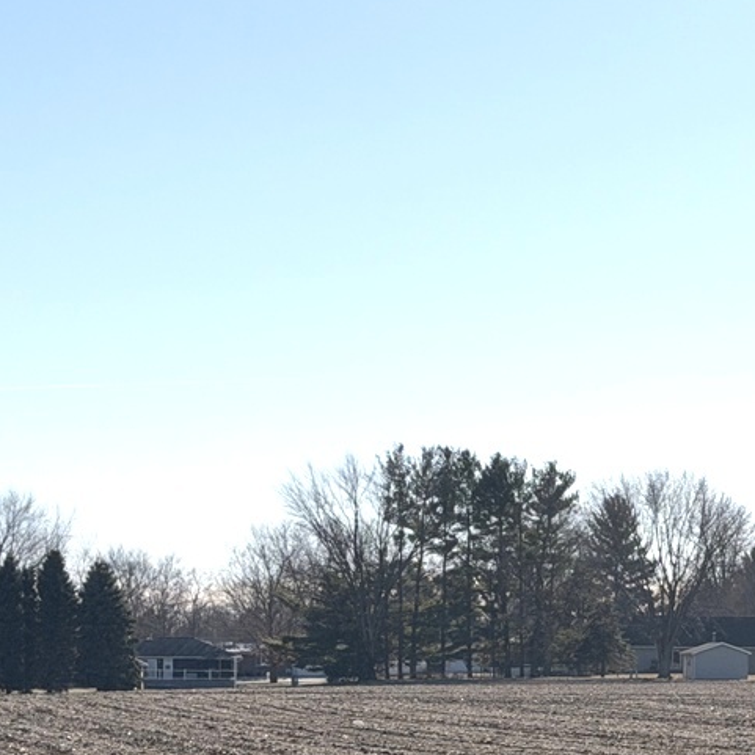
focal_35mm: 127
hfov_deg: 13.5
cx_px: 752
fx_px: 3134
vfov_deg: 13.7
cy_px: 585
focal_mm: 6.76
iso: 64
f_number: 1.78
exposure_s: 1/11364
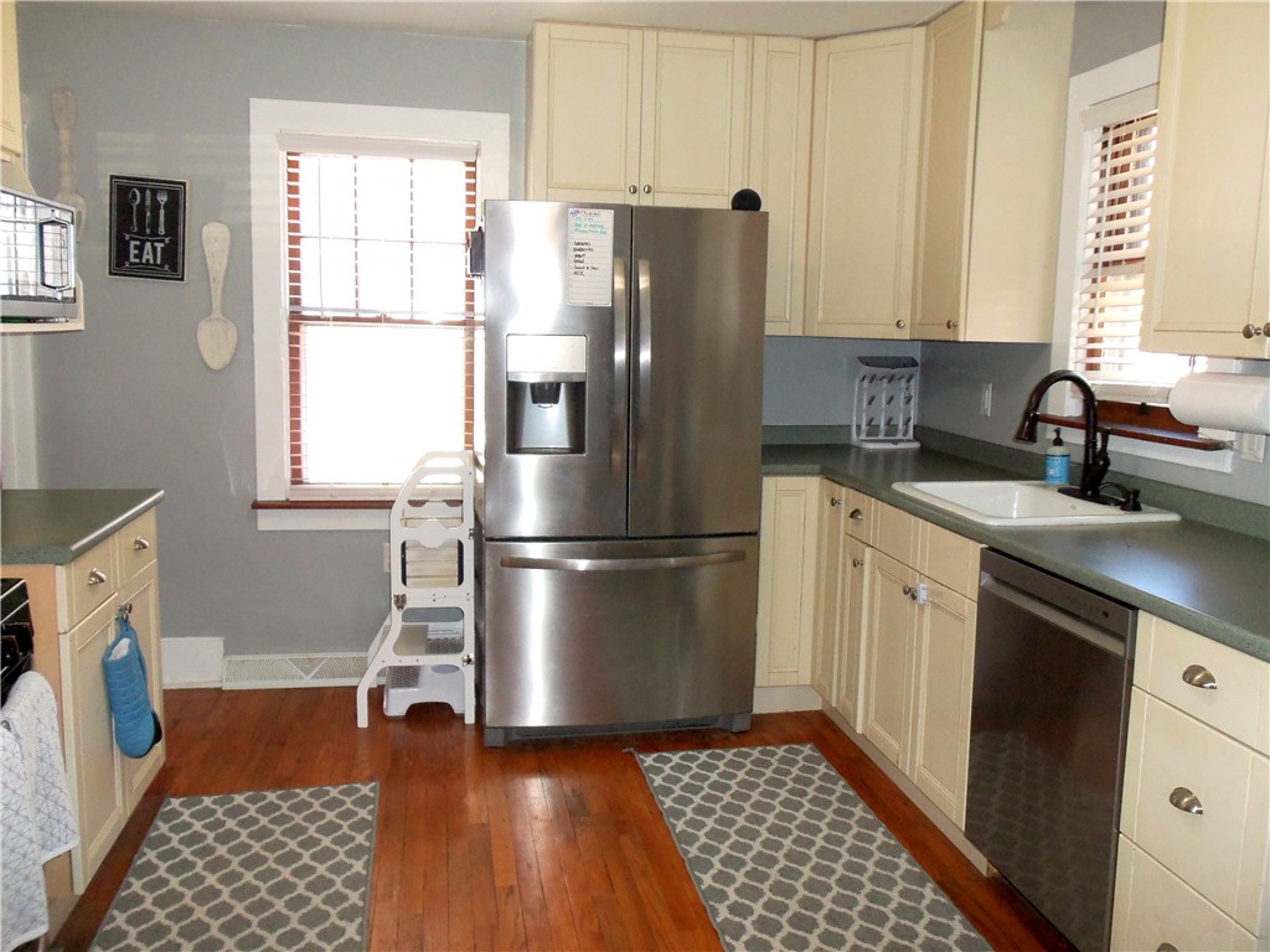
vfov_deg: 49.7
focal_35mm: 28
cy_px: 476
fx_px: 1027
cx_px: 635
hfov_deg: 63.4
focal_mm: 5.1
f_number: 3.3
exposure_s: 1/60
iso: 200
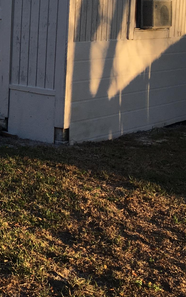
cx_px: -136
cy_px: 51
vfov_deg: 27.2
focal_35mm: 74
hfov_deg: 15.4
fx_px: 600
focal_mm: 4.15
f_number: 2.2
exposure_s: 1/460
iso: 25
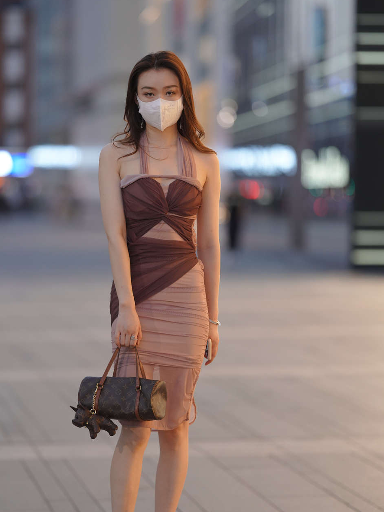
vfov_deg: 10.6
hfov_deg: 8.0
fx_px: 2751
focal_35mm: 186
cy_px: 270
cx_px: 166
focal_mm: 135
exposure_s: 1/400
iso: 640
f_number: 1.8
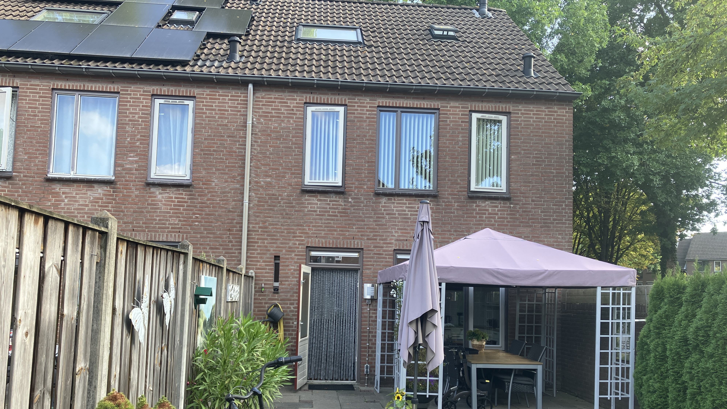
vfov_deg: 37.5
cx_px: 360
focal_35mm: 31
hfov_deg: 62.6
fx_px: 598
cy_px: 260
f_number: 1.8
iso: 25
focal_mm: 3.99
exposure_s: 1/191
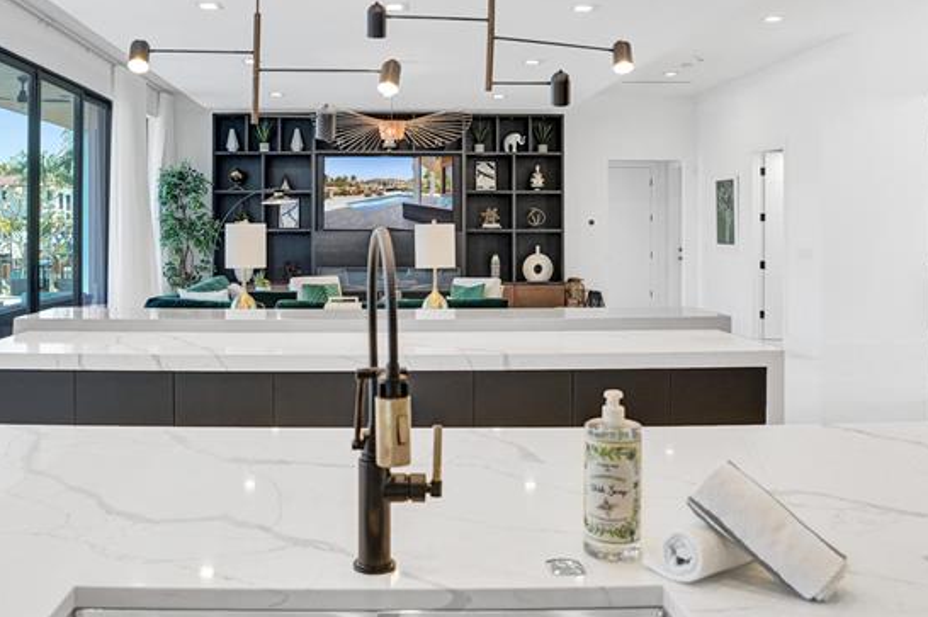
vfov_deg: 43.3
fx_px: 773
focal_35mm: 30
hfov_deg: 61.6
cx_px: 391
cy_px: 246
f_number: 3.5
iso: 1600
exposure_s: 1/500
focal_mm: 16
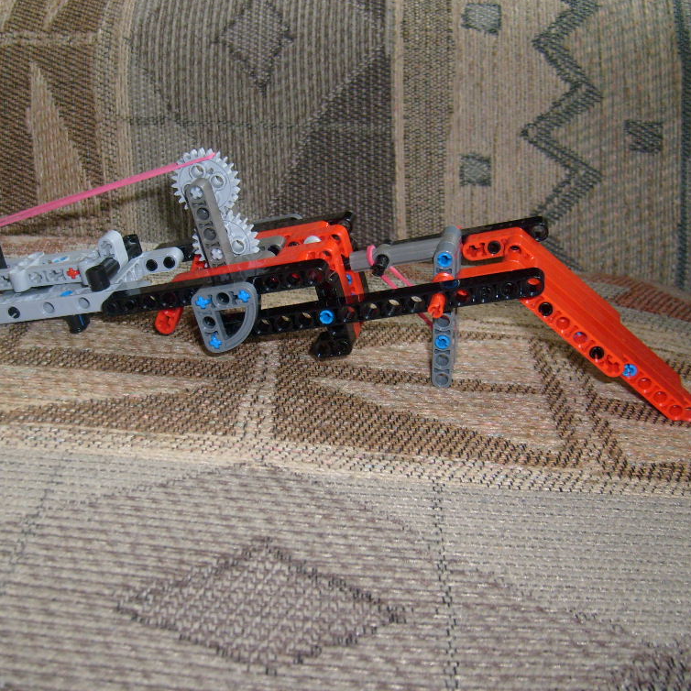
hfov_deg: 40.0
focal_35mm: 42
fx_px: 949
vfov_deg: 40.0
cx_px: 322
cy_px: 346
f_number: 2.8
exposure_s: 1/45
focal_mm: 5.8
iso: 100
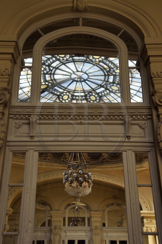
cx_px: 81
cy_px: 122
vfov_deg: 42.8
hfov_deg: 29.2
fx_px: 311
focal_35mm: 46
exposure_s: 1/40
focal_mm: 46
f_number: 8
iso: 200
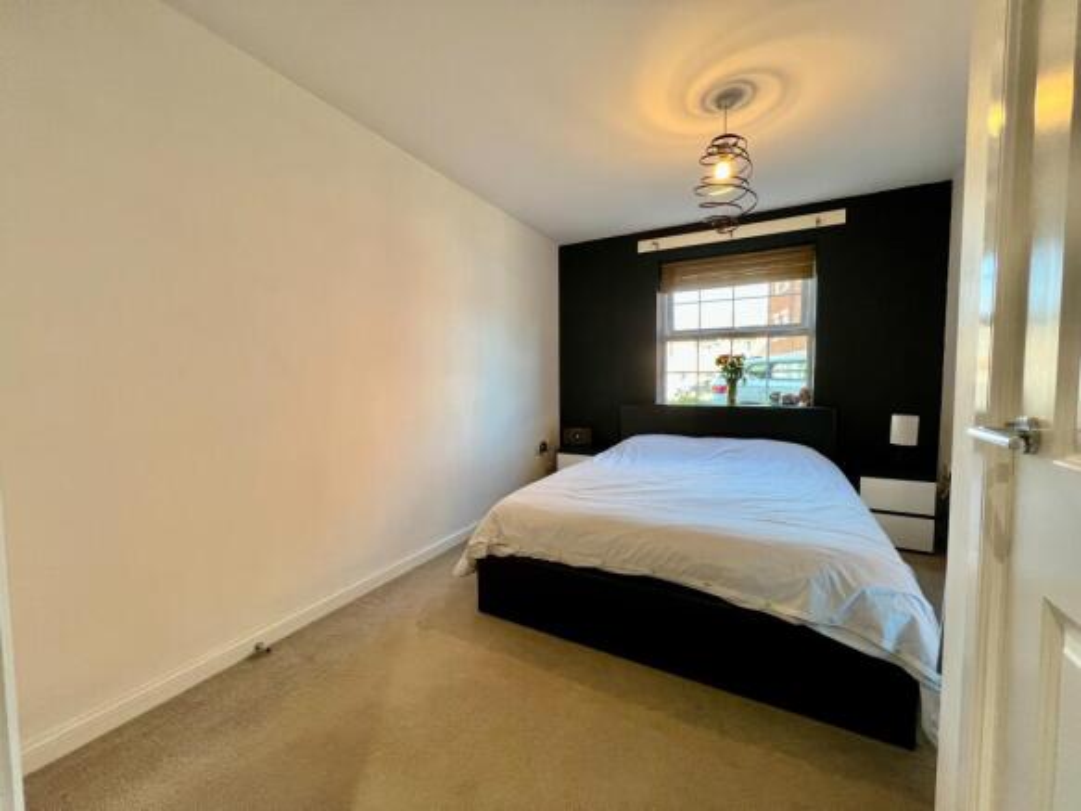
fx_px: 406
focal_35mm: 13
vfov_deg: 89.9
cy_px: 406
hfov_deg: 106.2
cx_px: 540
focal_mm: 1.57
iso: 125
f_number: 1.8
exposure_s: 1/100
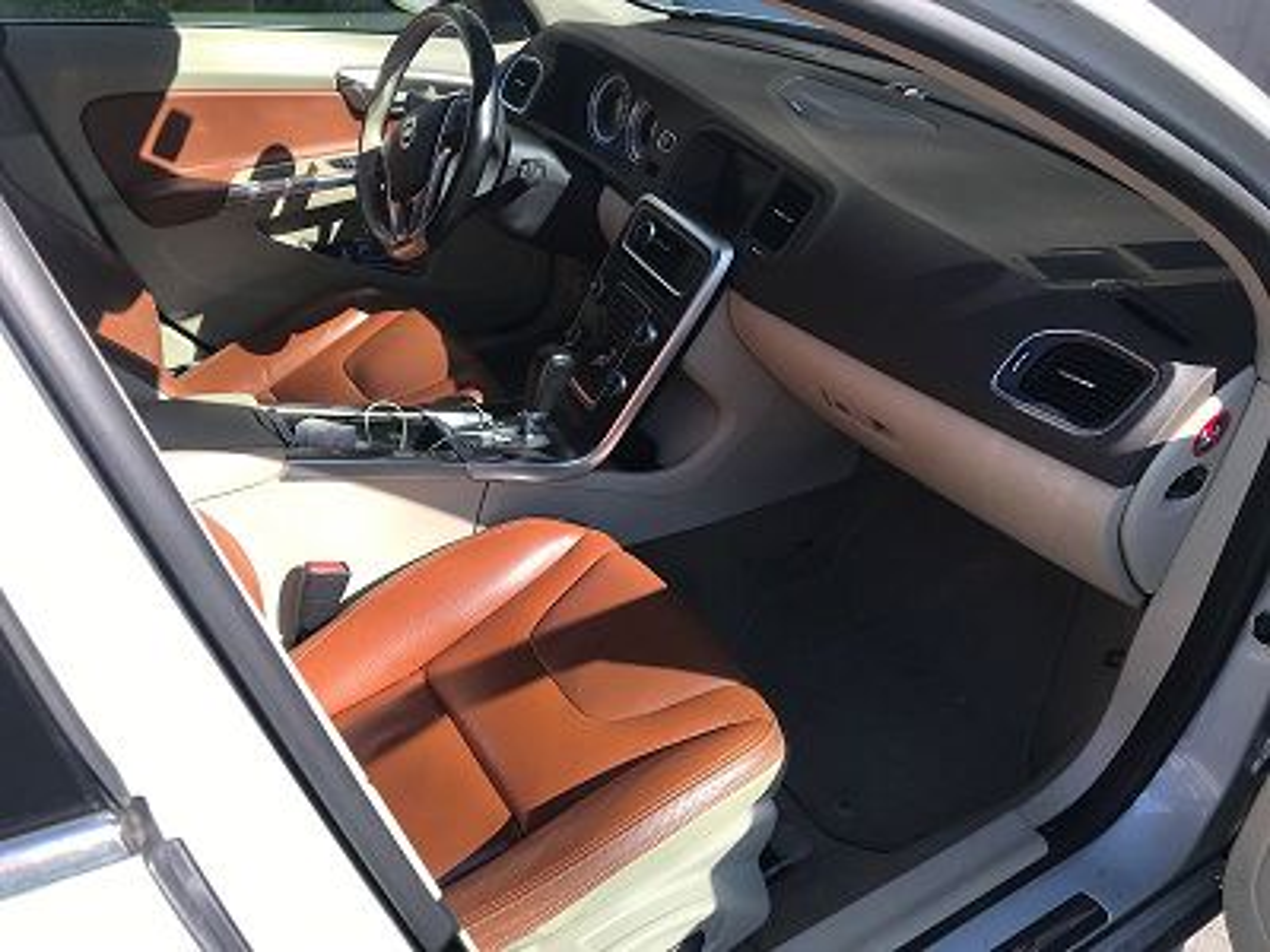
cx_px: 635
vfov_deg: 49.7
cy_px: 476
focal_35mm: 28
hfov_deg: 63.4
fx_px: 1027
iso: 20
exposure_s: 1/587
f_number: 1.8
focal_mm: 3.99
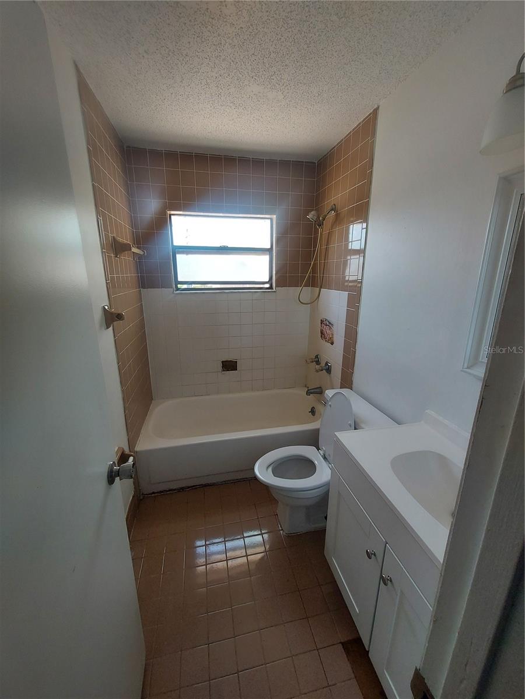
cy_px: 350
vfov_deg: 106.2
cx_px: 262
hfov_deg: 89.9
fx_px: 263
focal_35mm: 13
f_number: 2.2
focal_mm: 1.74
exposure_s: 1/60
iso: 64
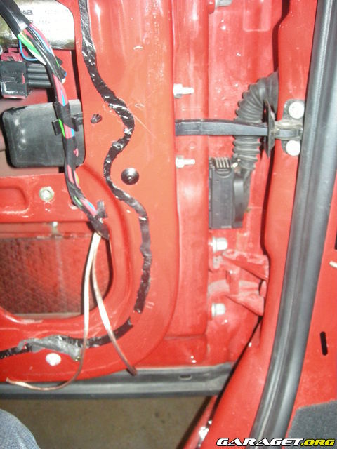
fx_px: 454
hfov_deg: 40.7
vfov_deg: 52.6
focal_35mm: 35
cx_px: 168
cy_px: 224
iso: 400
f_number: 2.8
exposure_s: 1/60
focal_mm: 5.7
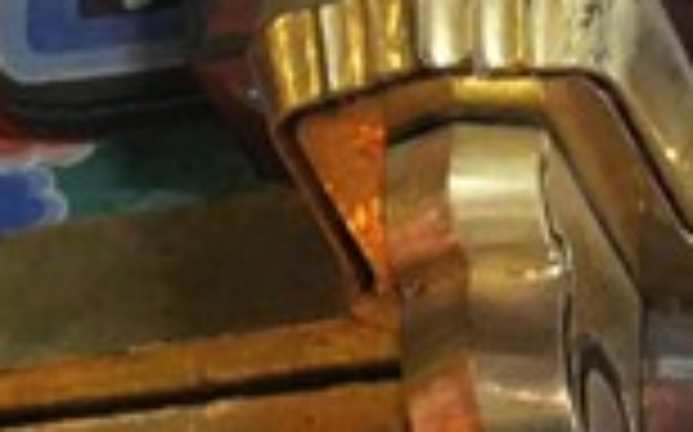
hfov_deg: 6.0
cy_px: 68
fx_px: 6643
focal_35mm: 352
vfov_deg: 3.7
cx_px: -9
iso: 12800
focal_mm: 52
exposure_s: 1/80
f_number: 4
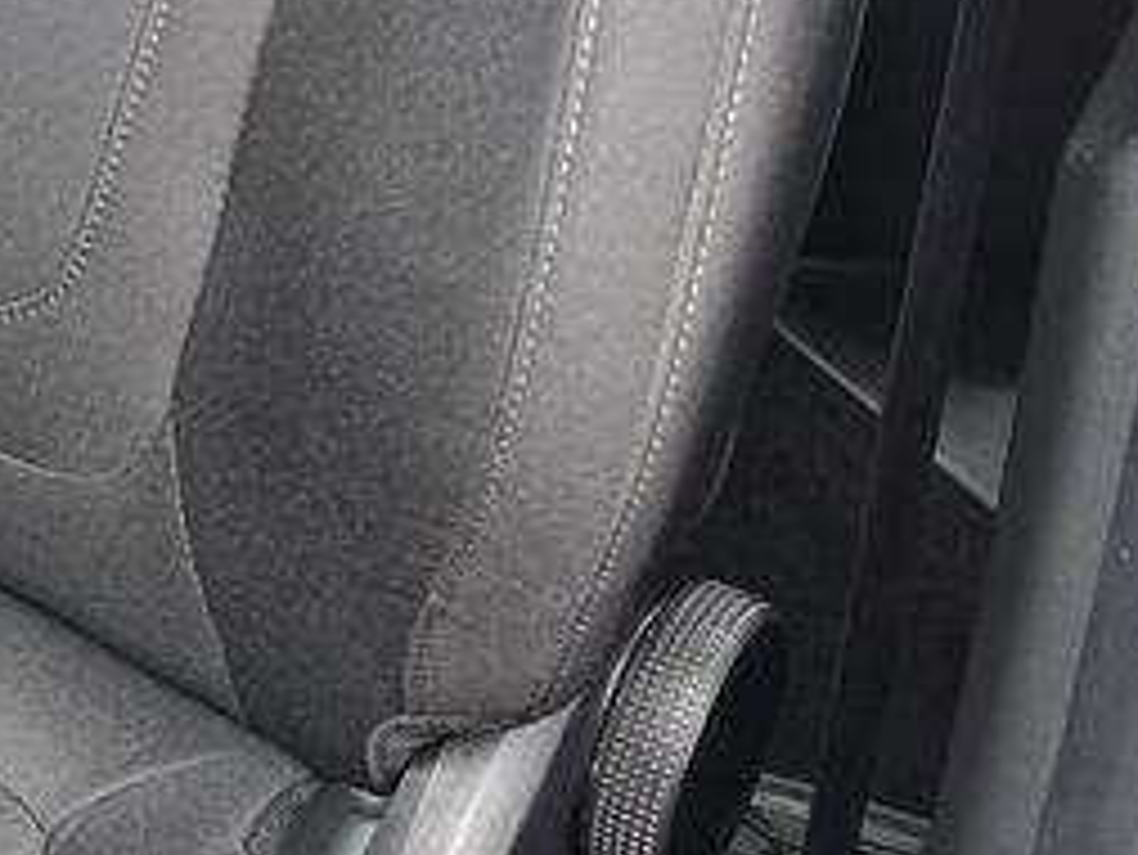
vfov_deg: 14.8
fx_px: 3059
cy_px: -432
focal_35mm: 93
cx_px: -810
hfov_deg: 17.7
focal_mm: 6.3
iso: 160
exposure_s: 1/100
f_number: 1.7
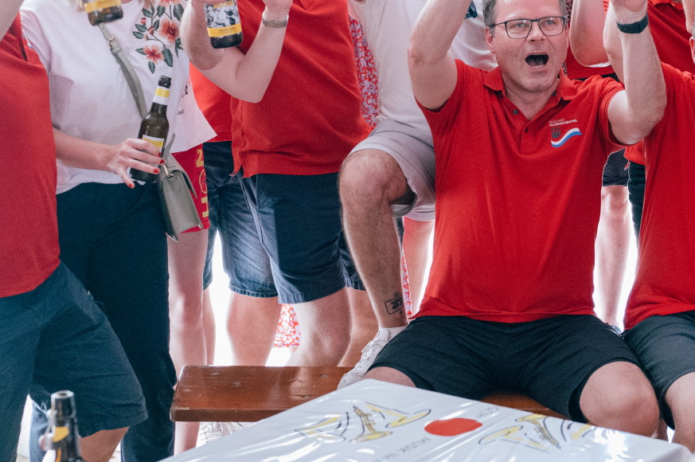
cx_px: 689
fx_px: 2121
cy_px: 9
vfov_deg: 12.3
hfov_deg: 18.2
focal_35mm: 110
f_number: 4
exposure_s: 1/250
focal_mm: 50
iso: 4000
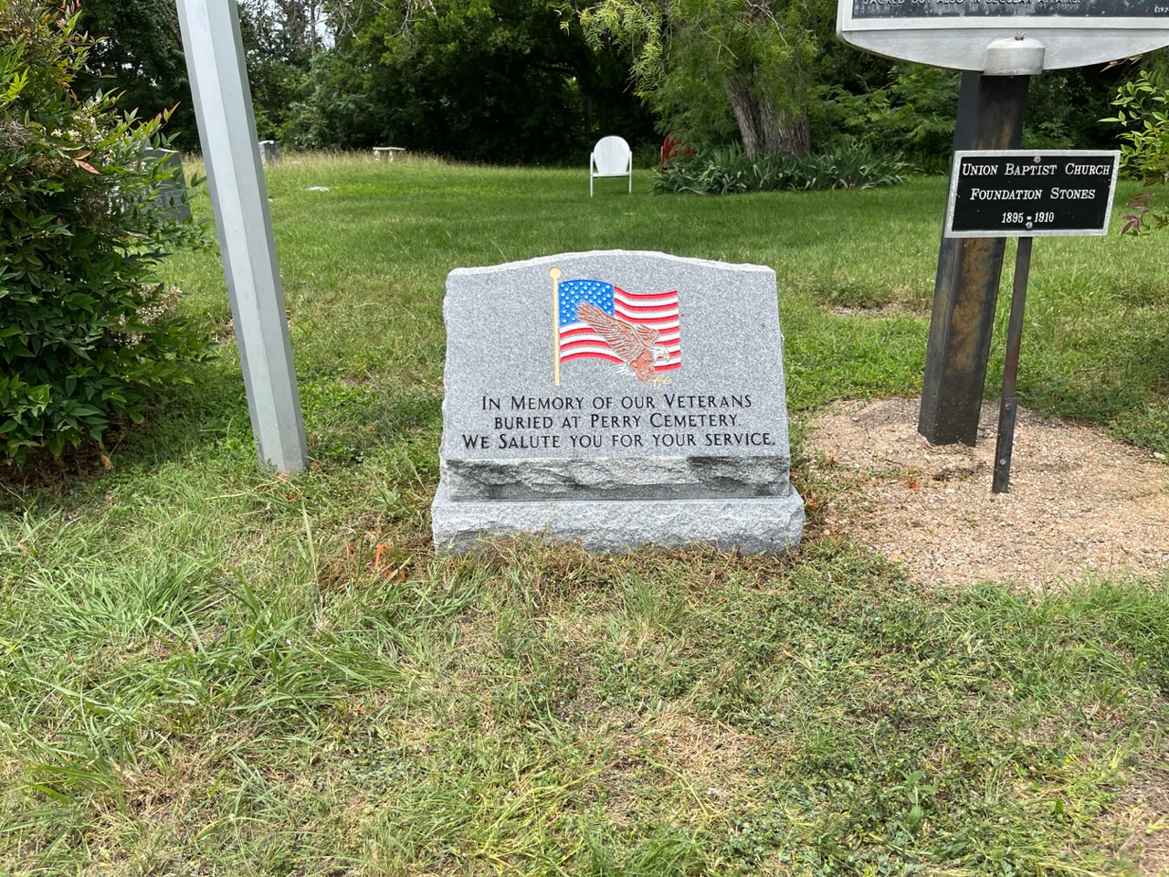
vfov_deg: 53.1
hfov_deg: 67.3
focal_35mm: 26
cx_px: 584
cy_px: 438
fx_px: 878
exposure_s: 1/2463
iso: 50
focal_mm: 5.1
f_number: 1.6
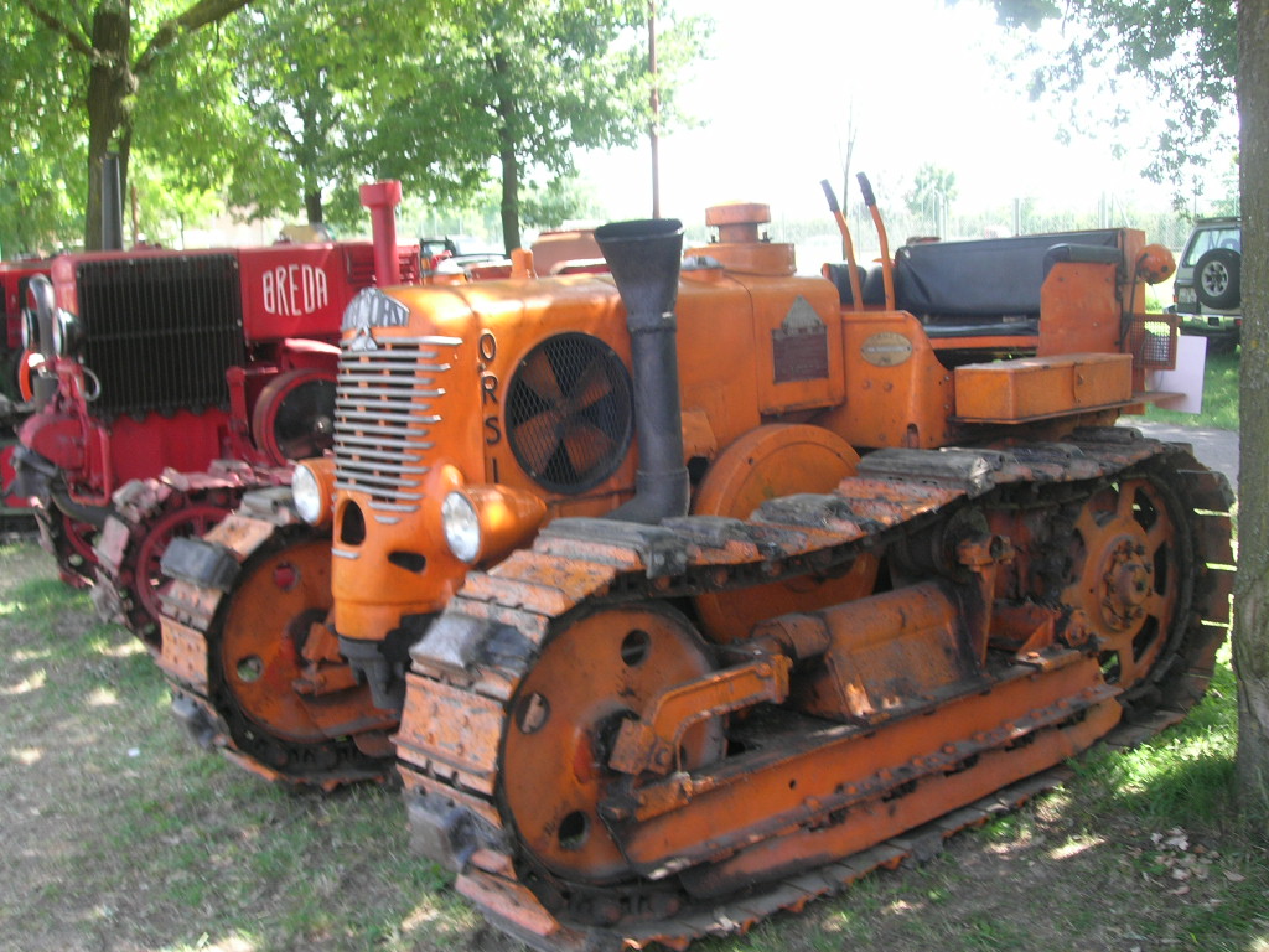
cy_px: 476
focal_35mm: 38
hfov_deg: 49.0
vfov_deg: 37.7
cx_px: 634
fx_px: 1393
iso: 64
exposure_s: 1/40.4
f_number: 4.8
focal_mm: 7.8
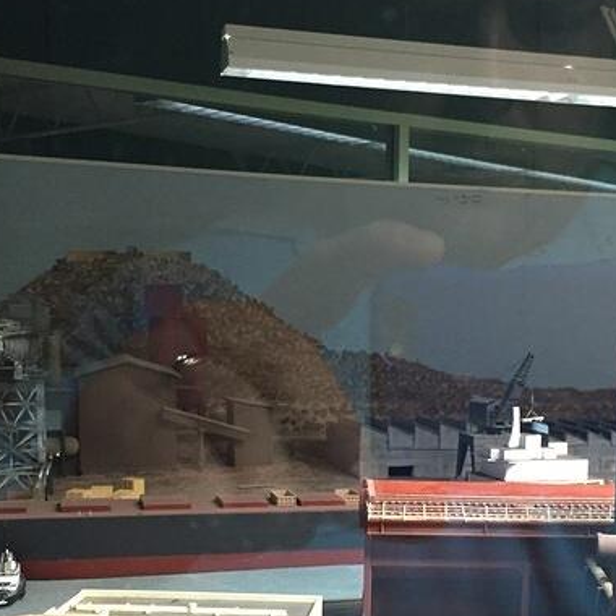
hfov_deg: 31.5
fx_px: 1087
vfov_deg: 31.4
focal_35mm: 54
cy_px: 417
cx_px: 392
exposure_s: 1/20
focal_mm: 4.15
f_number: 2.2
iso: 250
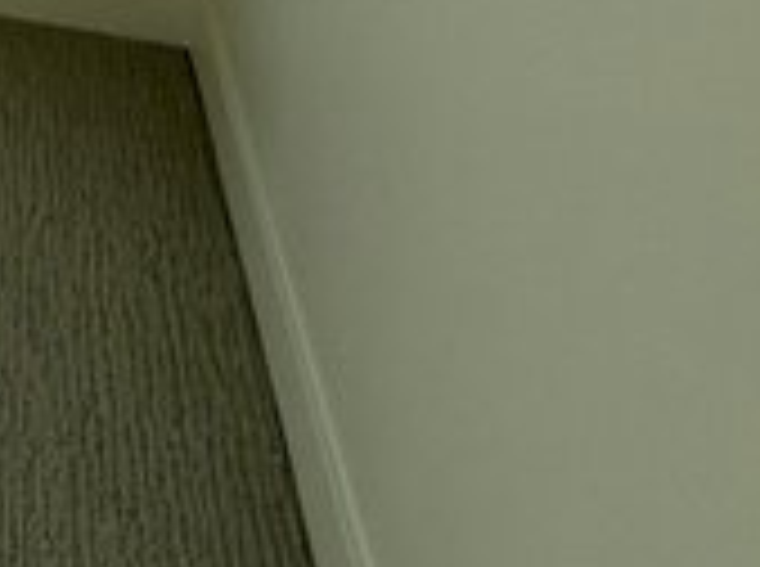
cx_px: -1093
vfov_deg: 14.6
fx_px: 1862
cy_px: -536
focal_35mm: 85
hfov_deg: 14.4
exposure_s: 1/644
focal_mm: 2.22
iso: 64
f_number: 2.2
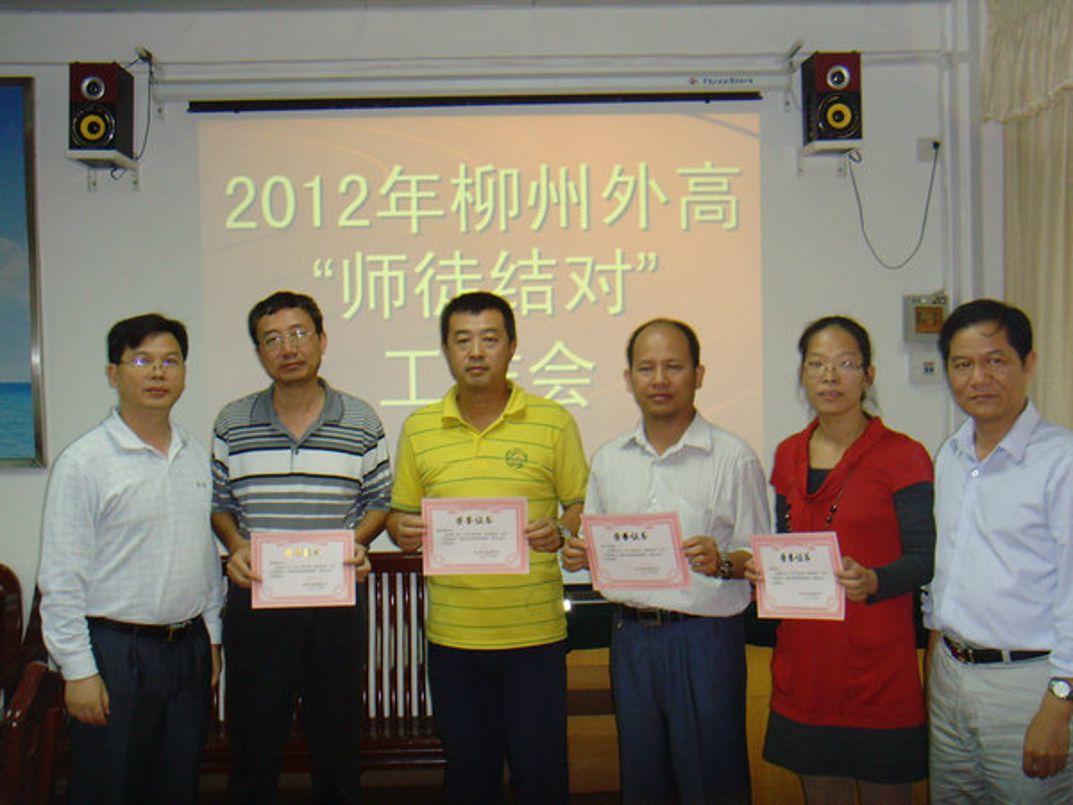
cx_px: 536
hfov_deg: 42.1
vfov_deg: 32.2
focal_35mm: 45
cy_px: 402
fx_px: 1395
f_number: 3.7
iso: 200
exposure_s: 1/45
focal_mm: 7.7
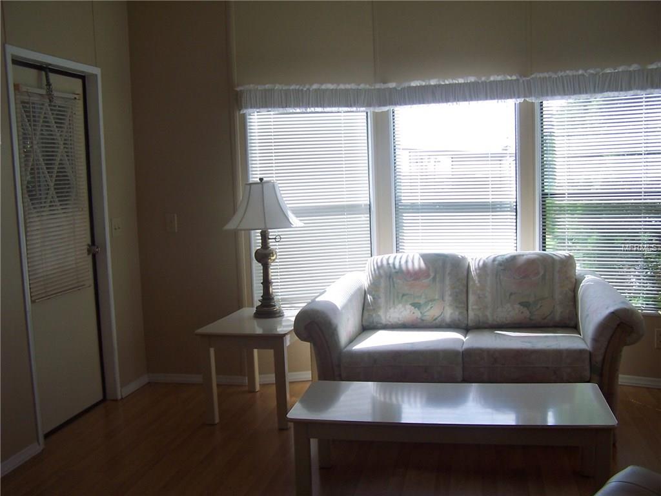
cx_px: 330
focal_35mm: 38
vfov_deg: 37.7
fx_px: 726
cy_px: 248
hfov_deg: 49.0
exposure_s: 1/180
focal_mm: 6.3
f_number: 2.8
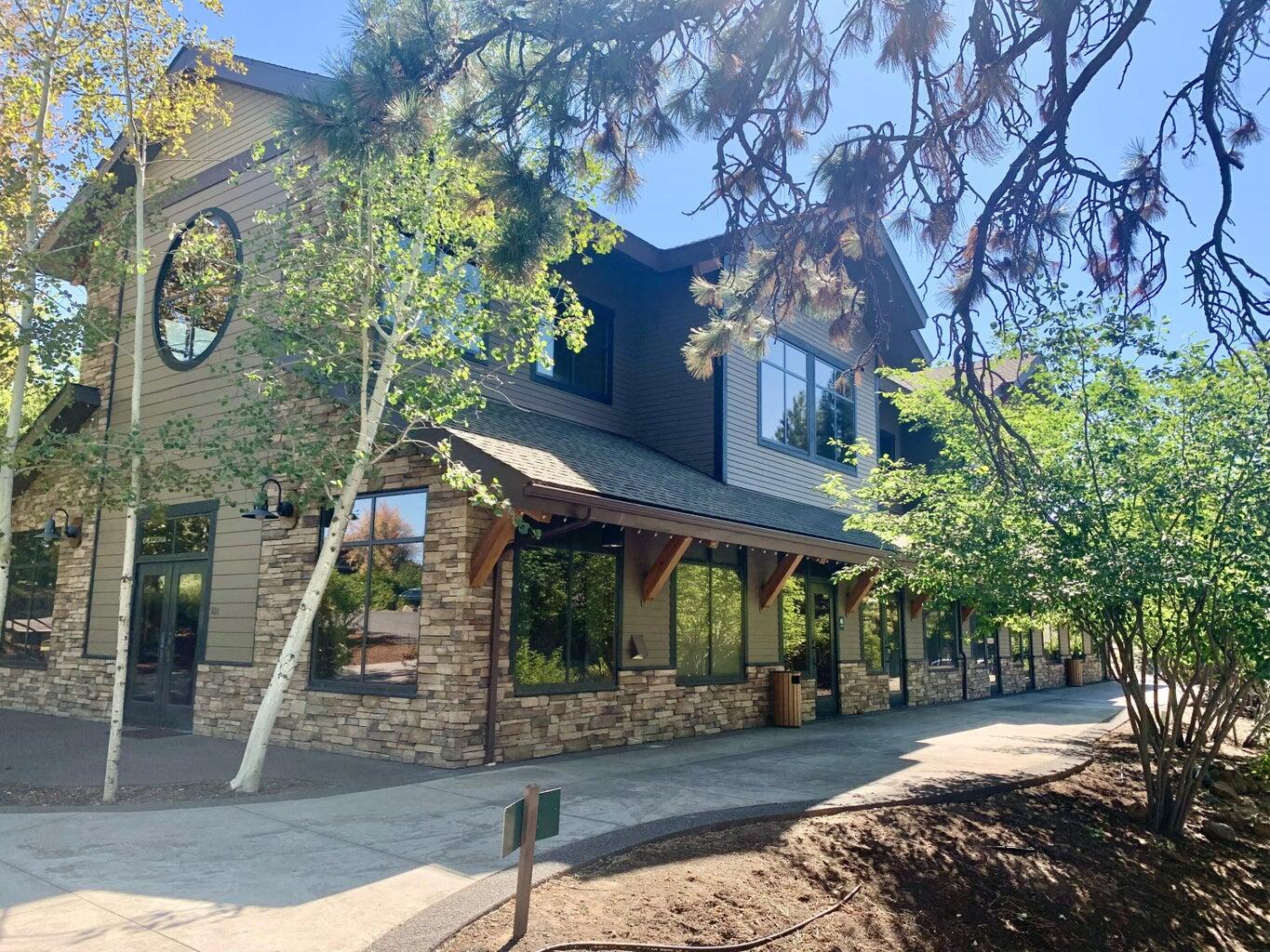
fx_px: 954
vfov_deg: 53.1
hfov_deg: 67.3
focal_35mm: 26
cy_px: 476
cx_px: 635
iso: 25
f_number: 1.8
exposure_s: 1/555
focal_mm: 4.25
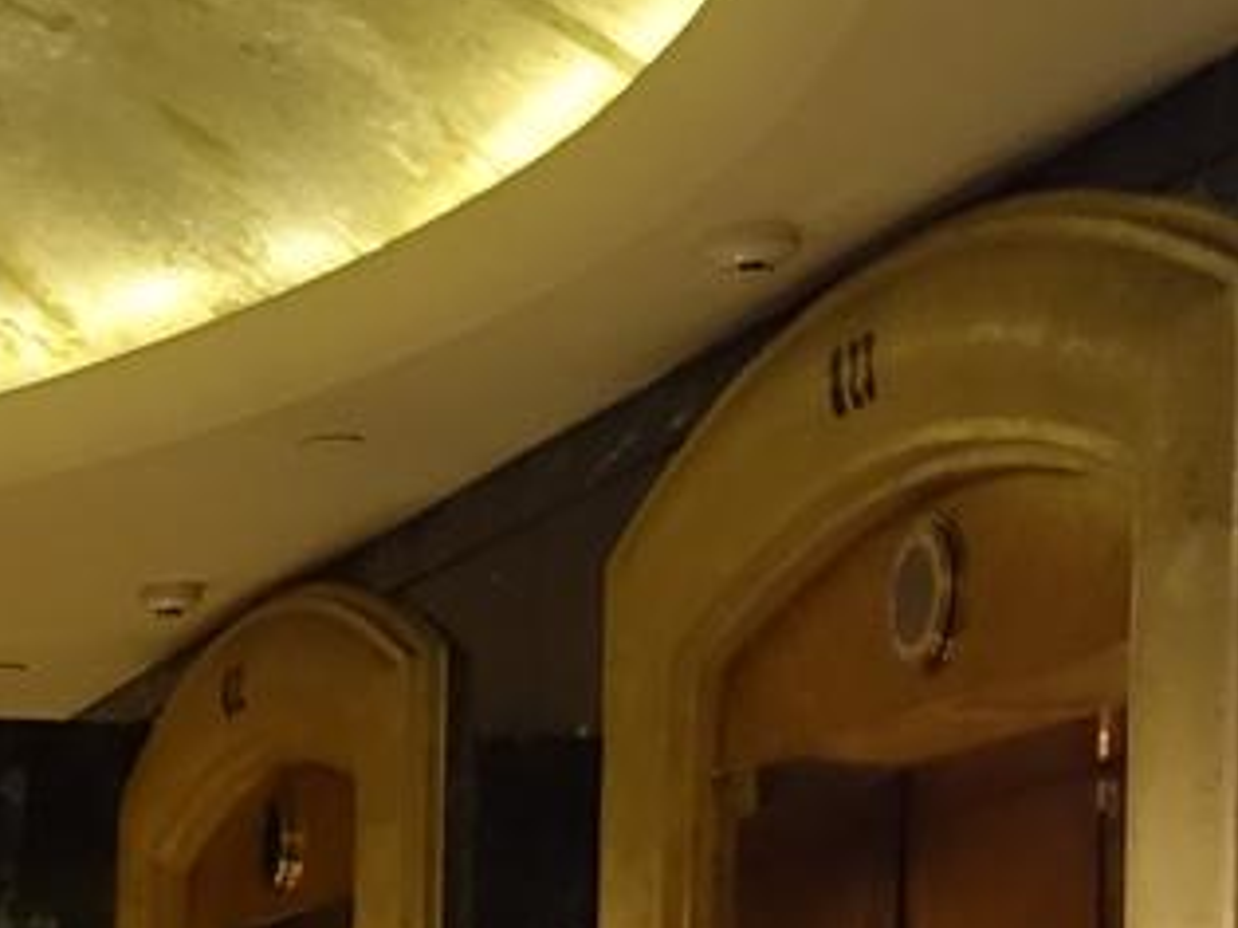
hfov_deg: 13.6
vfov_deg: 10.9
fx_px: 4719
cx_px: -876
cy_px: 1258
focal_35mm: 132
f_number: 1.8
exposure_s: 1/8
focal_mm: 8.8
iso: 800
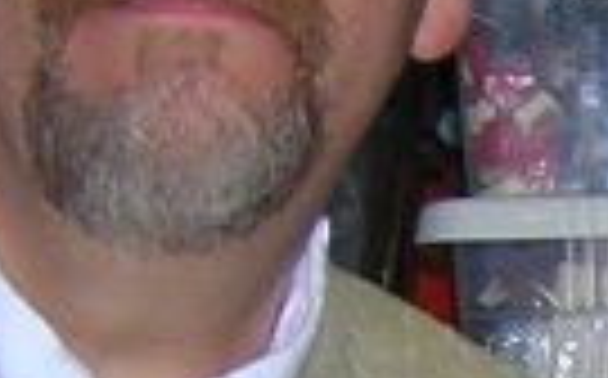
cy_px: 459
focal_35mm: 226
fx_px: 3740
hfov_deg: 9.1
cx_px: 905
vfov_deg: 5.8
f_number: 2.6
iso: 100
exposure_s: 1/60.1
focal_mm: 4.7
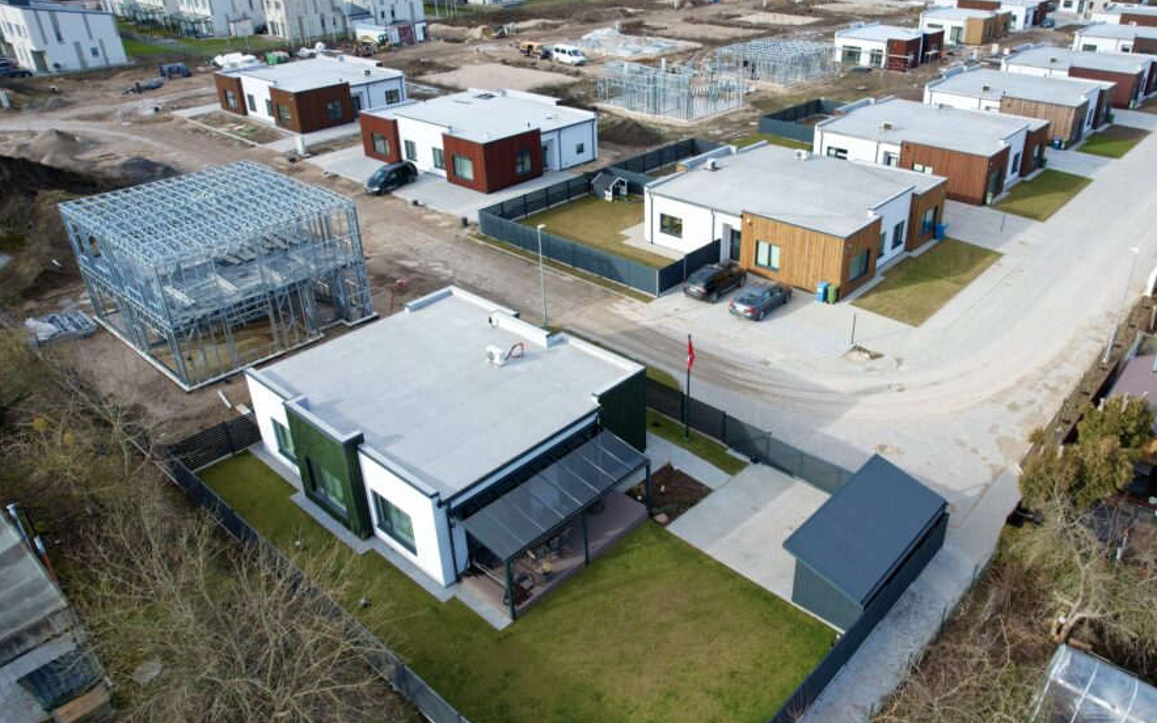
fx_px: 820
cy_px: 325
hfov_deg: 70.2
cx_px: 646
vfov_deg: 47.5
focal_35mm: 26
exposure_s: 1/640
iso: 100
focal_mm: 8.38
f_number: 2.8
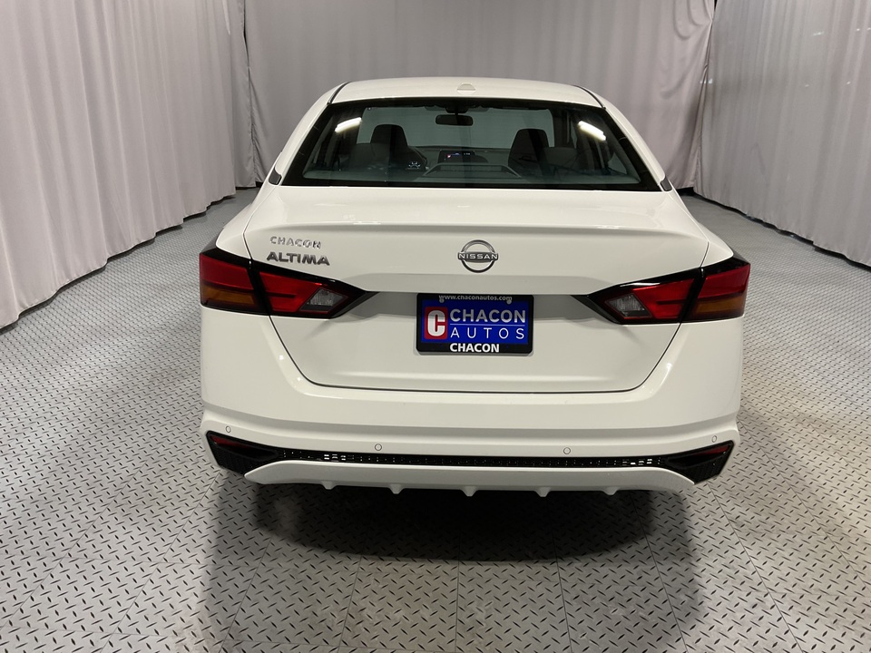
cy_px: 326
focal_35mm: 29
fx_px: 730
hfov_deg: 61.7
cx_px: 436
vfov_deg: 48.2
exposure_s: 1/100
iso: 50
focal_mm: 3
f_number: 1.8
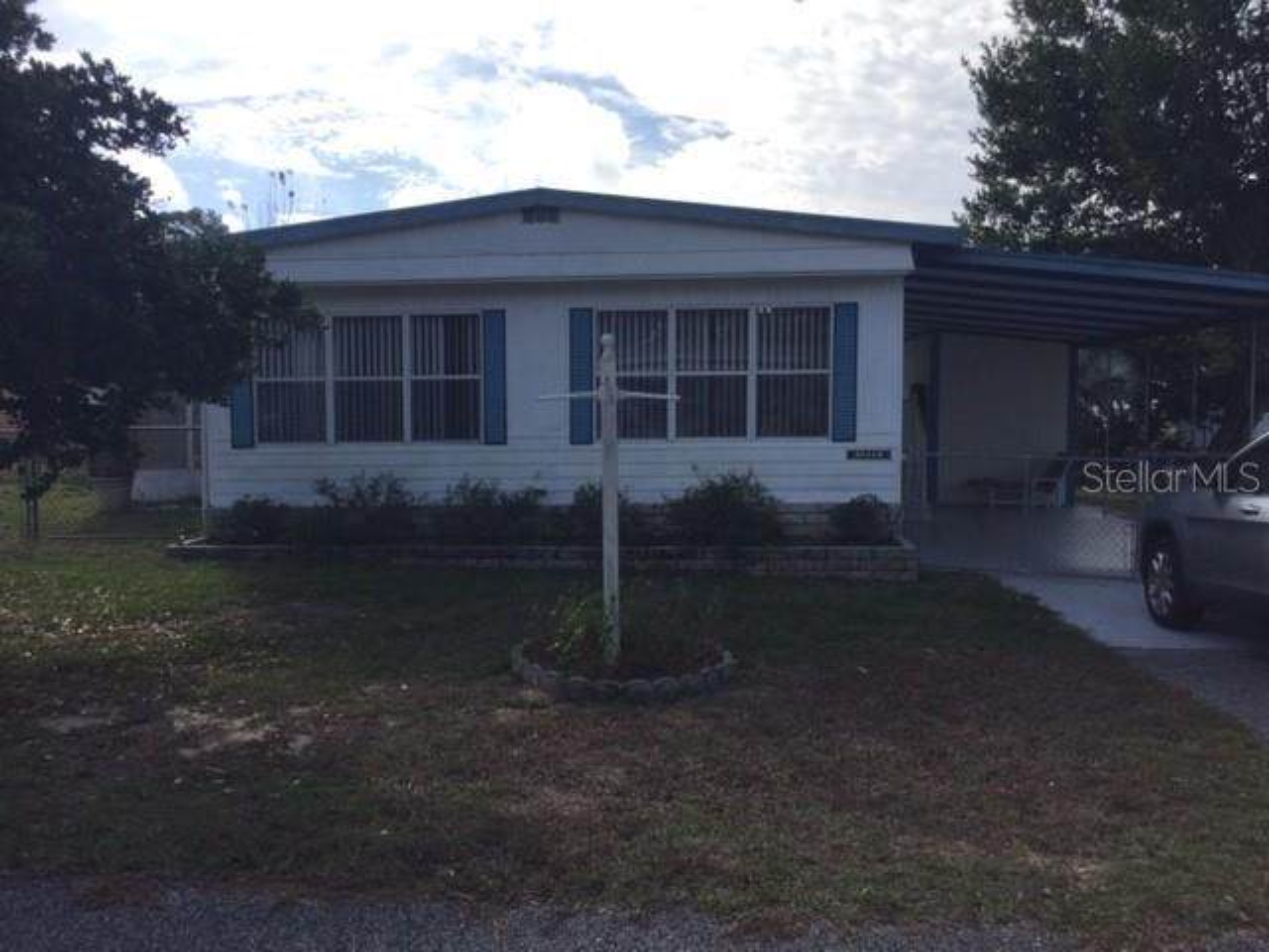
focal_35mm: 29
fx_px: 1063
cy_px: 476
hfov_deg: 61.7
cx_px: 634
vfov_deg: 48.2
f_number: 2.2
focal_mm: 4.15
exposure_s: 1/2825
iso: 32
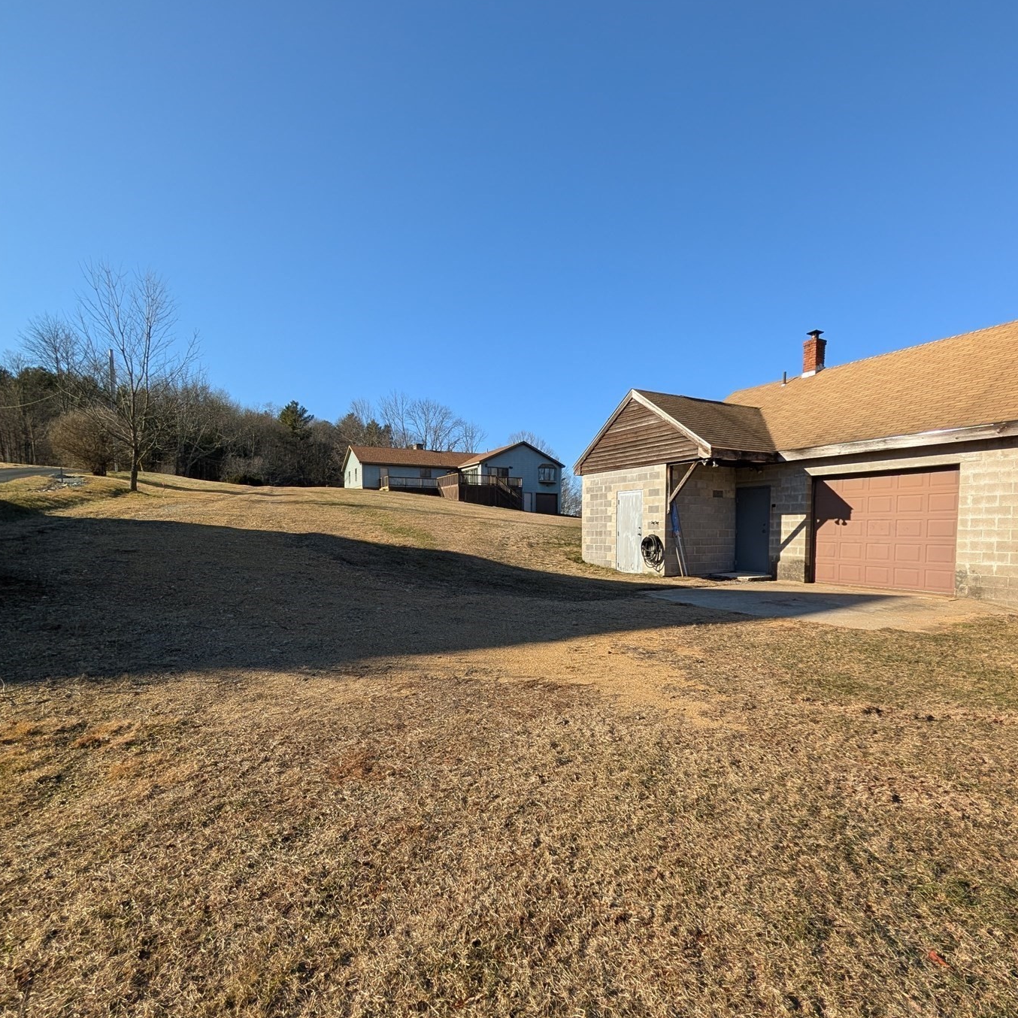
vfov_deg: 87.1
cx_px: 522
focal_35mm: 16
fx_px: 532
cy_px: 562
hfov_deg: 87.4
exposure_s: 1/2439
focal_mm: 2.02
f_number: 1.7
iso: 51
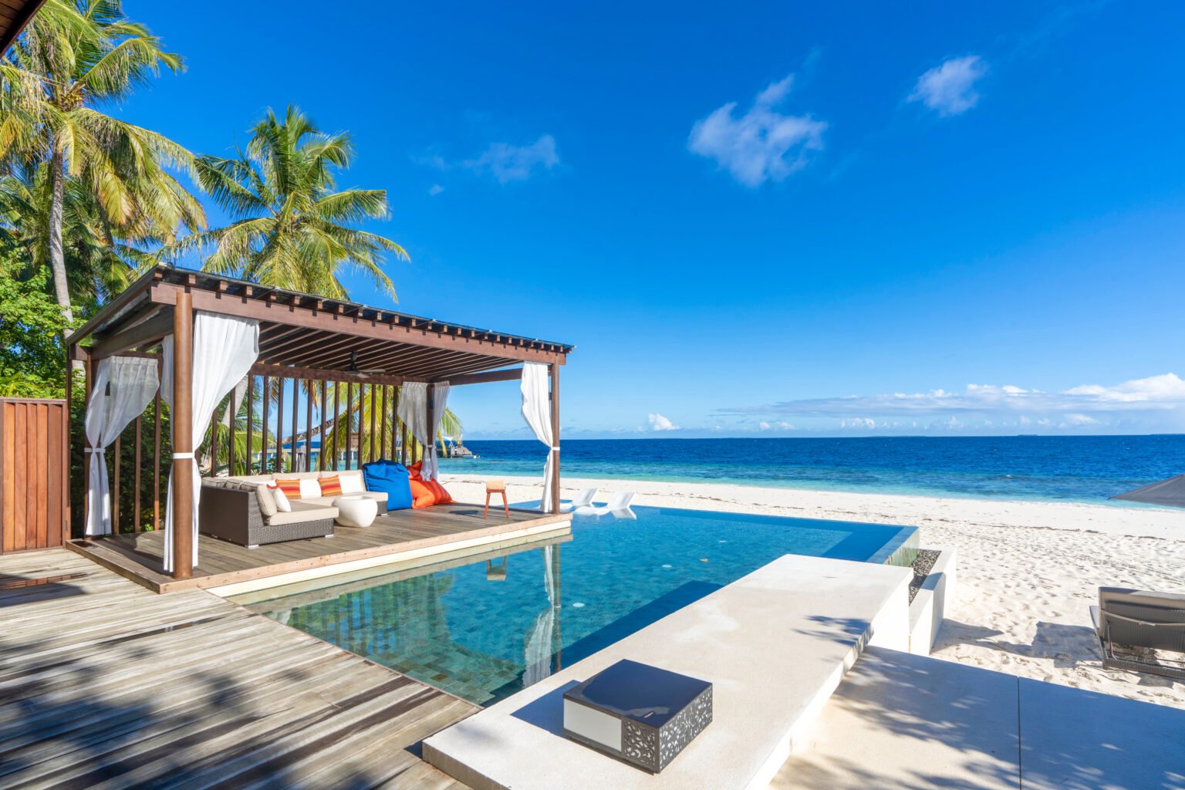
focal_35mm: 16
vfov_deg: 73.7
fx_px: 527
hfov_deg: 96.7
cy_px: 395
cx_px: 592
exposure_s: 1/500
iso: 100
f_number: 11
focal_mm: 16
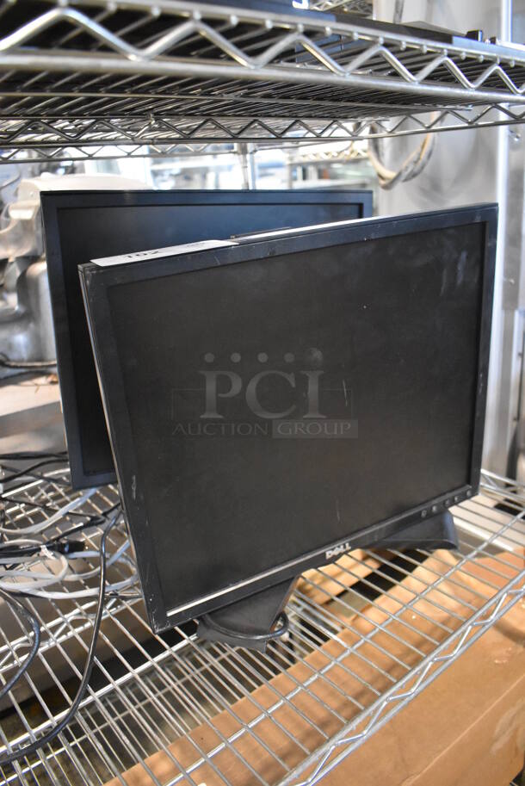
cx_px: 262
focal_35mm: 27
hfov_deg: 48.0
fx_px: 590
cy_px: 393
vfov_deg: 67.3
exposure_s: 1/125
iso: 5000
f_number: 3.5
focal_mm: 18
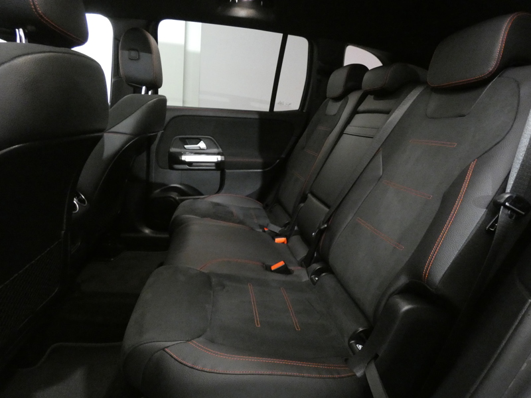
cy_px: 199
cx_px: 266
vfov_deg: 66.0
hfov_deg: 81.7
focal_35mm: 20
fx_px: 307
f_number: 2.8
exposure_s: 1/15
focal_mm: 3.6
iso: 1600
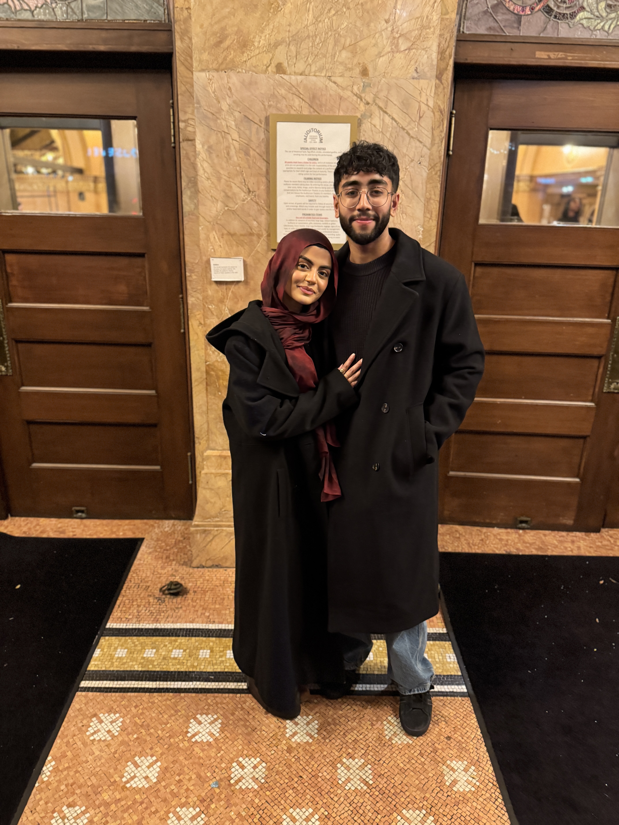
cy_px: 412
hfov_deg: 56.8
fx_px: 572
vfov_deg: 71.6
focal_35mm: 24
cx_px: 310
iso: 1000
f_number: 1.78
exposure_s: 1/40
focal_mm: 6.76
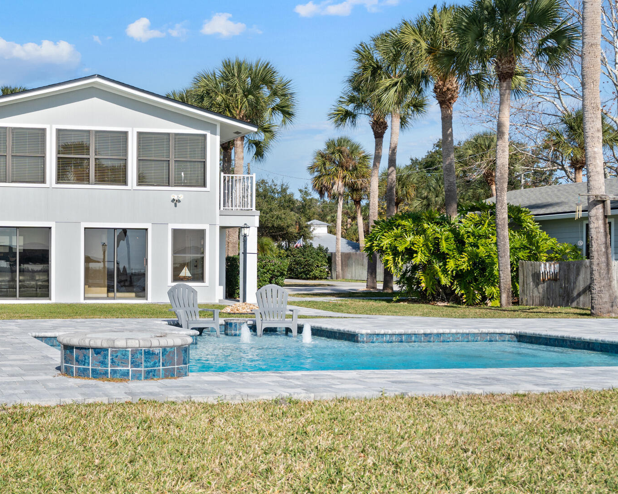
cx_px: 60
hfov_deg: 36.4
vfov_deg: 31.4
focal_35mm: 48
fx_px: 878
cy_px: 268
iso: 320
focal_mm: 28
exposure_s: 1/800
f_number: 8
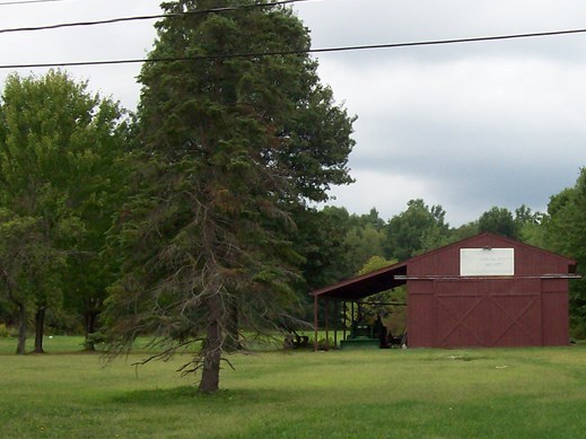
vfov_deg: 20.7
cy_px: 227
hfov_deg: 27.1
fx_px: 1202
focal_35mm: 71
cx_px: 432
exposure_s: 1/366
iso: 80
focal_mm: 6
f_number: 4.8
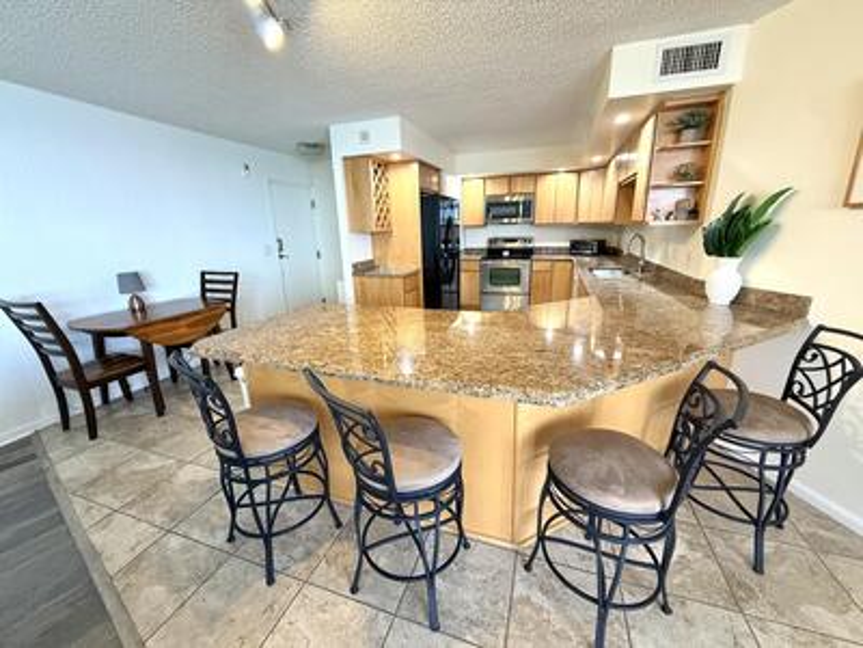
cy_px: 324
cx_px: 432
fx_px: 349
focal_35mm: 14
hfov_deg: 102.1
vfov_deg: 85.7
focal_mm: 2.22
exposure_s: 1/60
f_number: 2.2
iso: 250
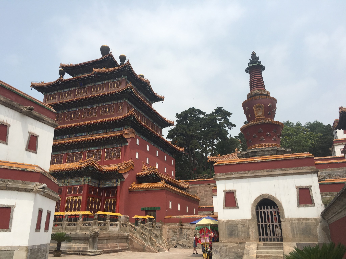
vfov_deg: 48.2
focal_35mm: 29
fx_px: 290
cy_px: 130
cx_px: 173
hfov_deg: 61.7
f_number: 2.2
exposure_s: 1/1923
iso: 25
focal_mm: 4.15
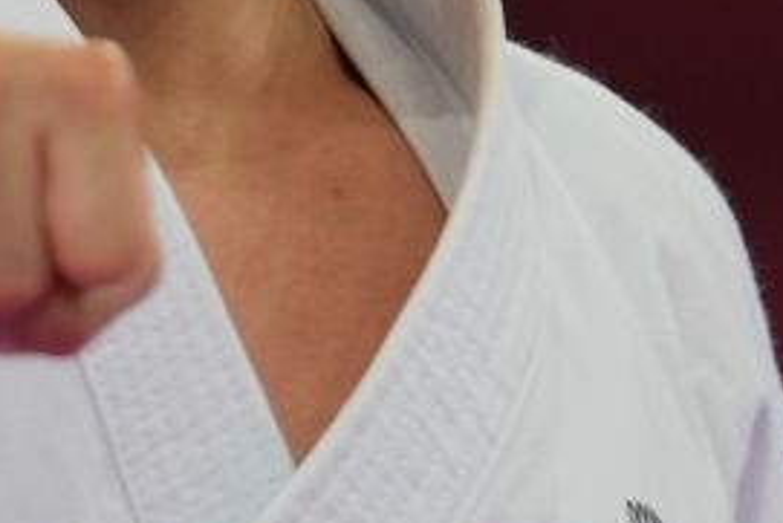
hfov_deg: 1.0
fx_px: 43347
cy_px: -150
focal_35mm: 1992
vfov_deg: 0.7
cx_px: 234
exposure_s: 1/500
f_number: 2.8
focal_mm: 200
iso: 250
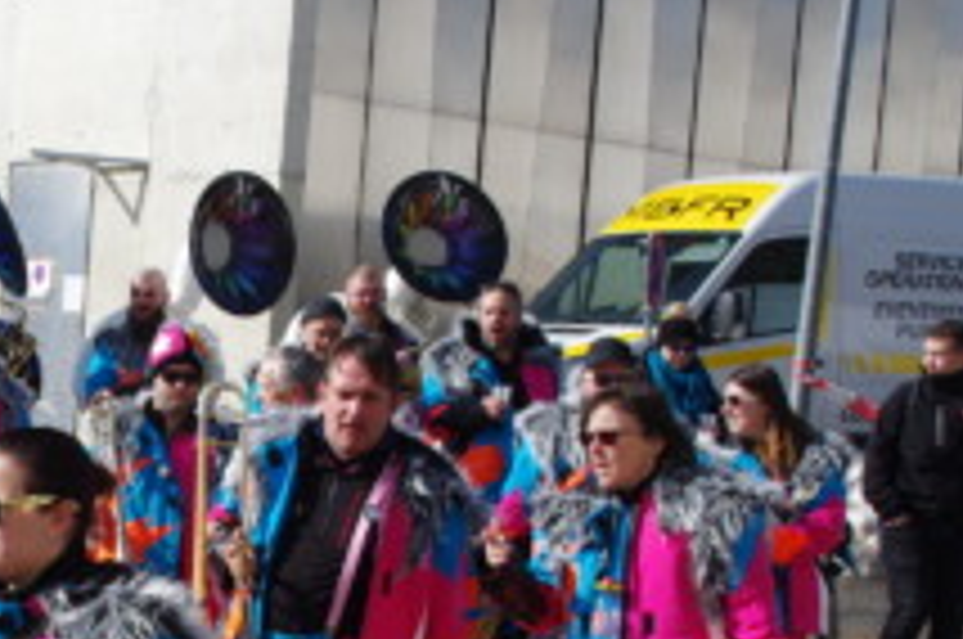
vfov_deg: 13.8
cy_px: 506
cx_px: 9
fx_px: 2618
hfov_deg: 20.2
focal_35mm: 98
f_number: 11
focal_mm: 28
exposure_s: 1/160
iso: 100
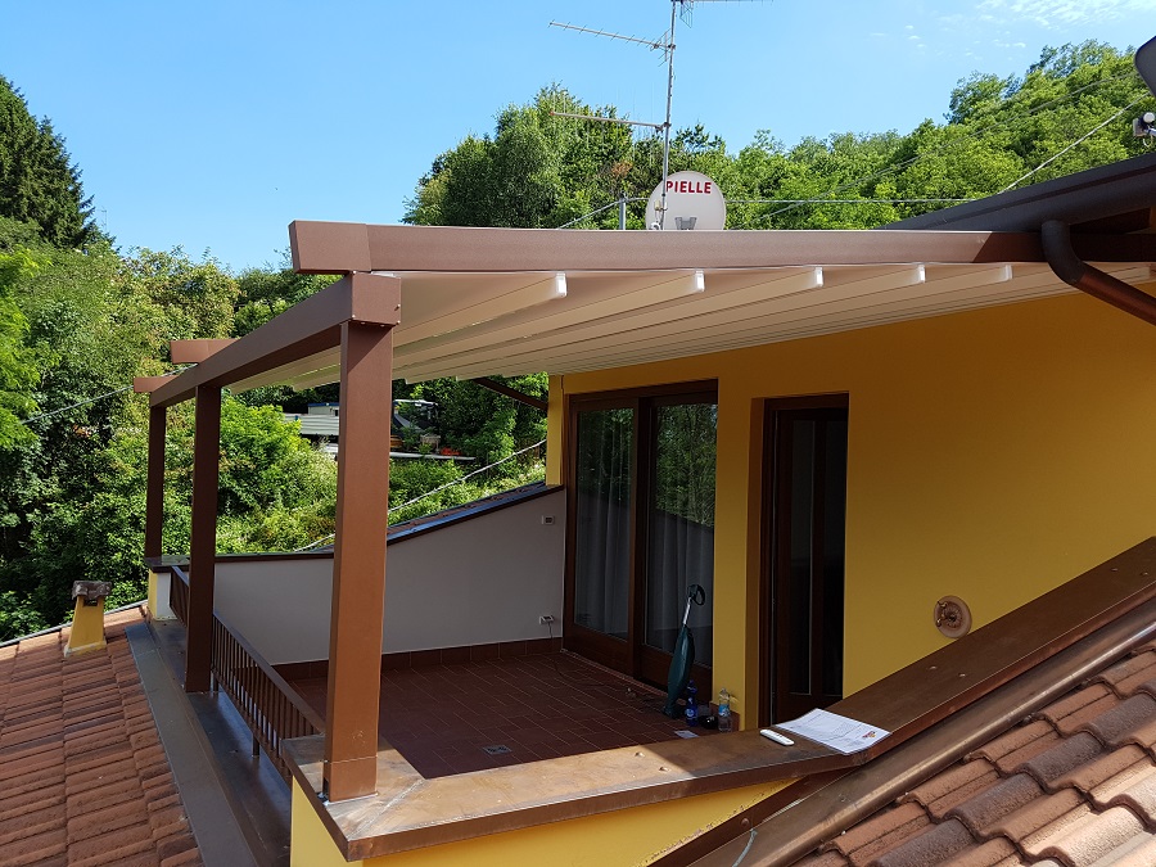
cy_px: 434
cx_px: 578
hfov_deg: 67.3
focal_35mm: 26
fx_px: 868
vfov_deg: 53.1
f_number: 1.7
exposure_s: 1/998
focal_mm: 4.2
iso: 50
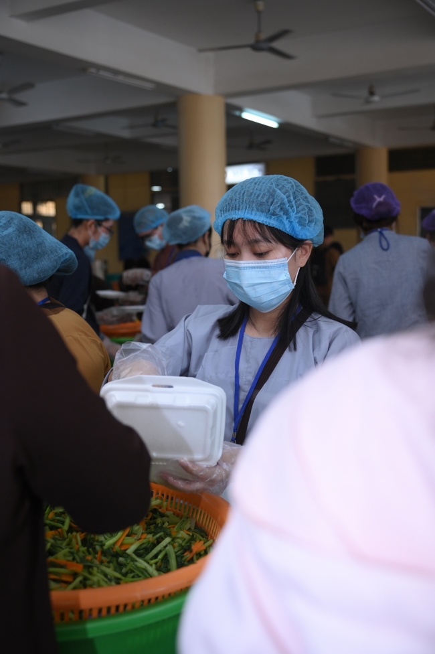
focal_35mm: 44
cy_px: 327
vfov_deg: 44.5
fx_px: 799
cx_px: 218
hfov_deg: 30.5
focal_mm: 44
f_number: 4
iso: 640
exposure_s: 1/200
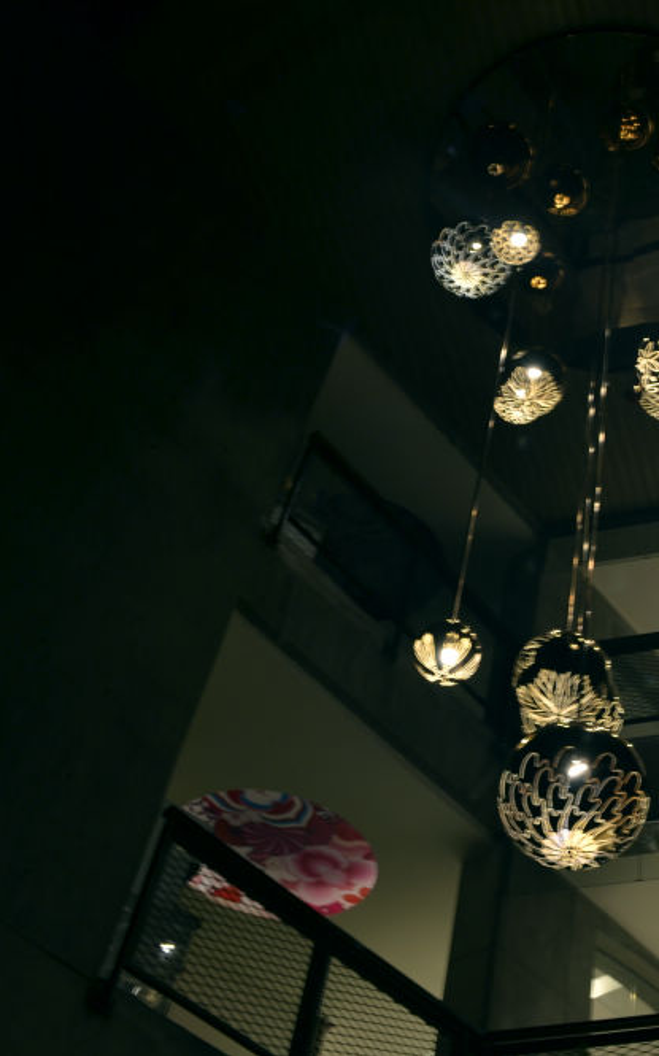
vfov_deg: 43.5
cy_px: 528
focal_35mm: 46
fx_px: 1323
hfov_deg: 26.4
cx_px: 665
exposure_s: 1/3
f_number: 8
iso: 100
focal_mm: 20
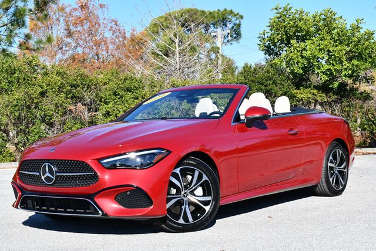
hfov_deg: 31.4
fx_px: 669
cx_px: 188
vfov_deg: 21.3
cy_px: 126
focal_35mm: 64
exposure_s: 1/250
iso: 110
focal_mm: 32
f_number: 8
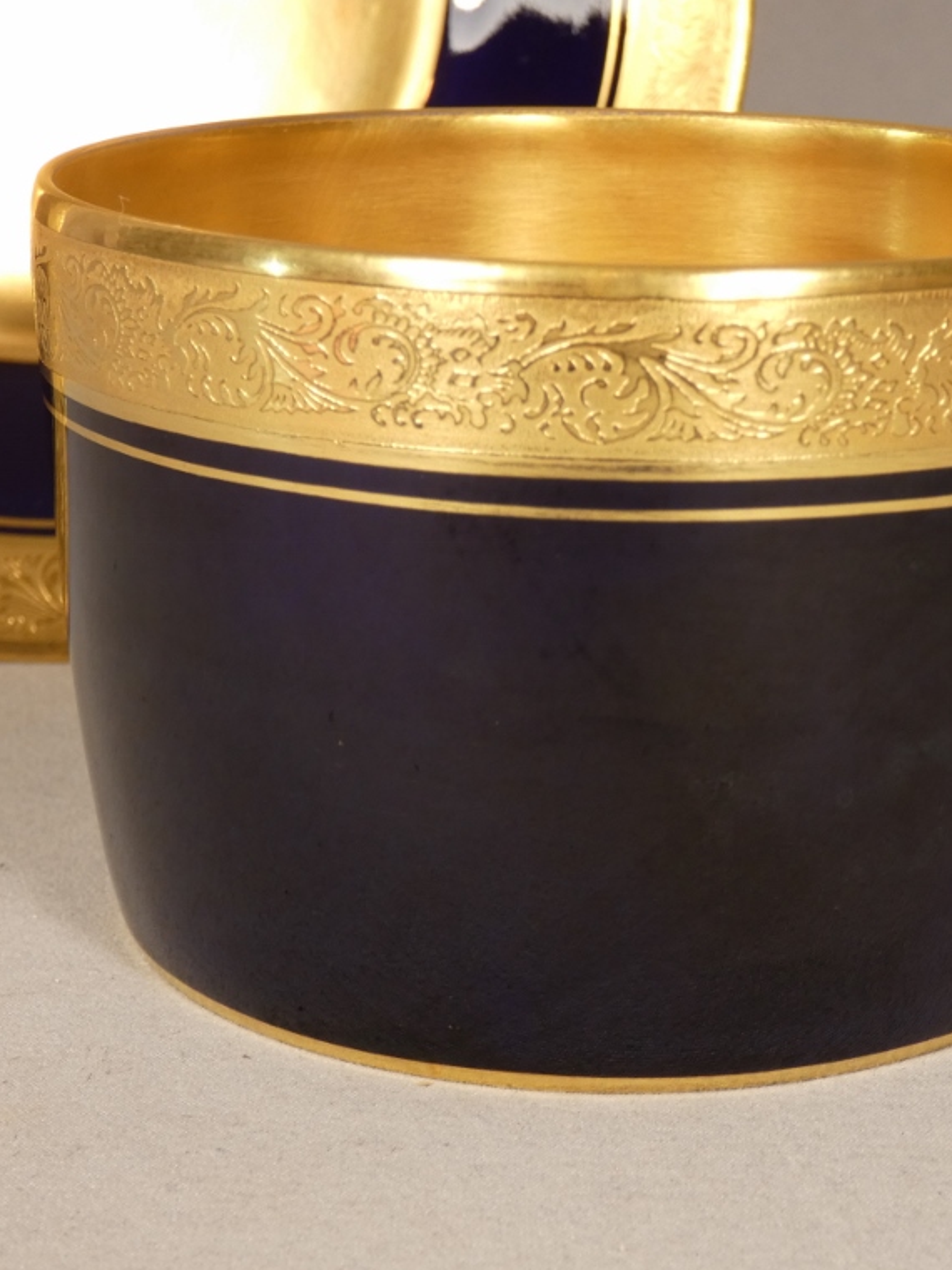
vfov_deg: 23.8
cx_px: 701
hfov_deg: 17.9
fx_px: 3007
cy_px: 636
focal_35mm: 82
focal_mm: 10.8
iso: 160
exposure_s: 1/80
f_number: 4.1
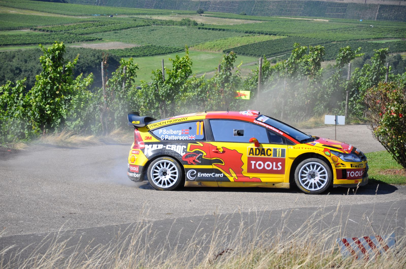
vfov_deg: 8.7
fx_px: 1774
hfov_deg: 13.1
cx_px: 203
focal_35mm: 158
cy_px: 134
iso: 200
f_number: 6.3
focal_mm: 105
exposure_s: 1/640
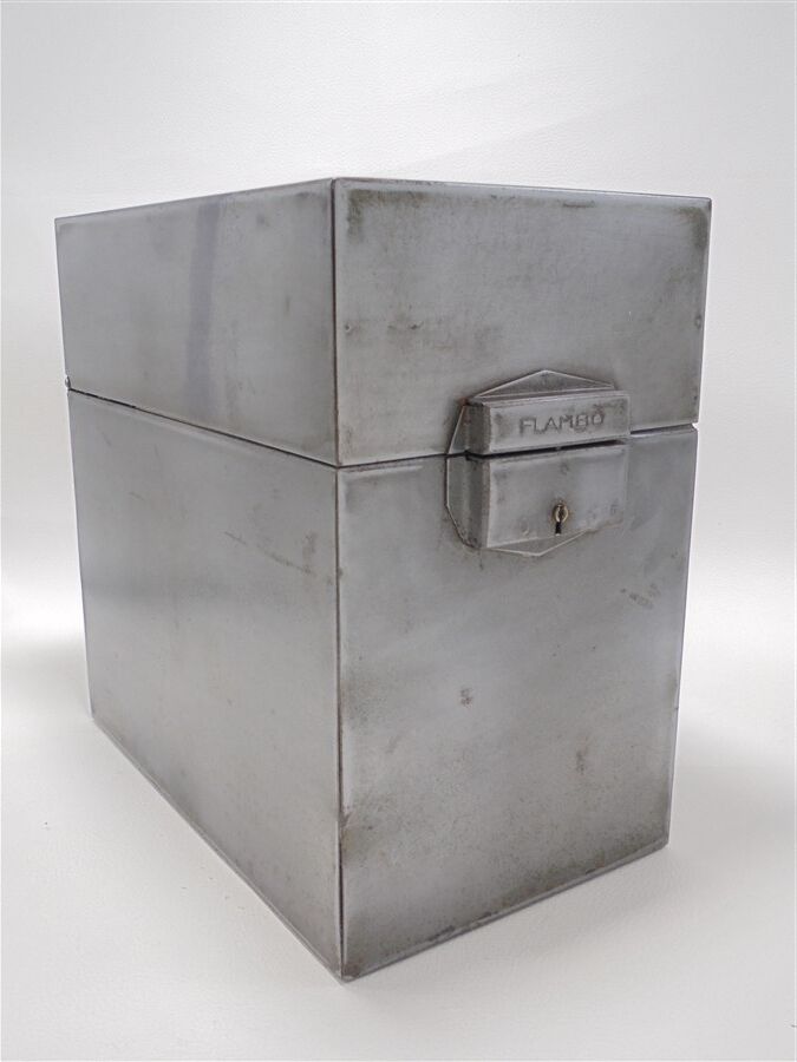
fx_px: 1044
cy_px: 531
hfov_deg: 41.8
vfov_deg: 54.0
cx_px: 398
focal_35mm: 34
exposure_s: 1/30
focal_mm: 6.1
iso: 100
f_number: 4
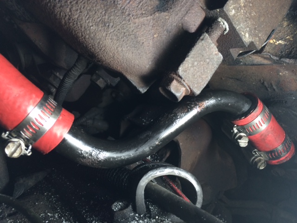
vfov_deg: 48.2
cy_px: 112
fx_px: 249
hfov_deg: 61.7
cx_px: 148
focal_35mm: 29
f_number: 2.2
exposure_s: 1/30
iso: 80
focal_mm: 4.15
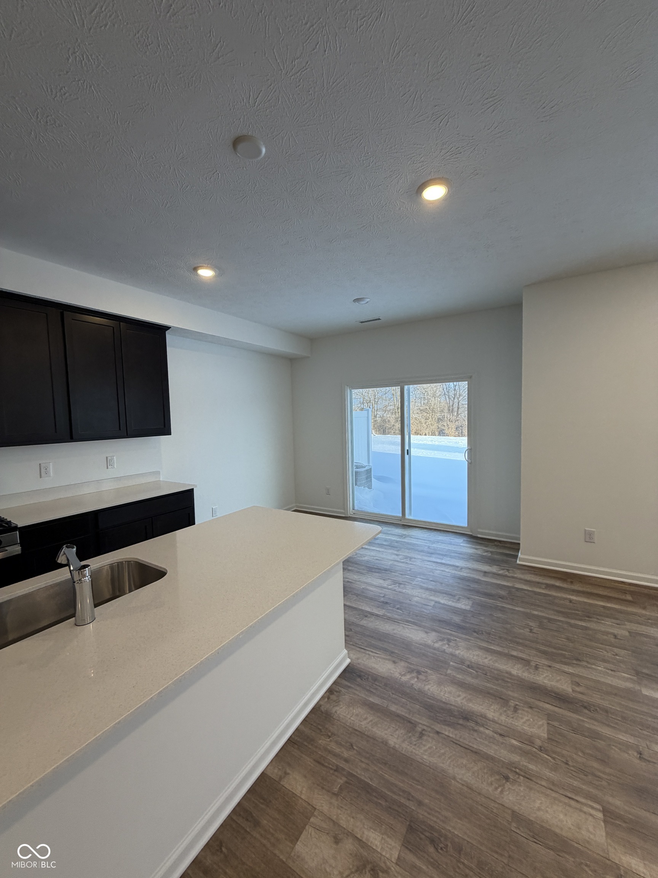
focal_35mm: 14
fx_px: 355
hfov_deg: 85.7
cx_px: 329
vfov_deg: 102.1
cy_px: 439
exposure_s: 1/120
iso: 160
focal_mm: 2.22
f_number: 2.2
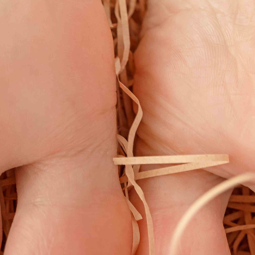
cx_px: 100
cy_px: 95
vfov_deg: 16.1
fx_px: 900
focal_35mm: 108
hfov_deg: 16.1
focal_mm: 31
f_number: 6.3
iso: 400
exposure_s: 1/60
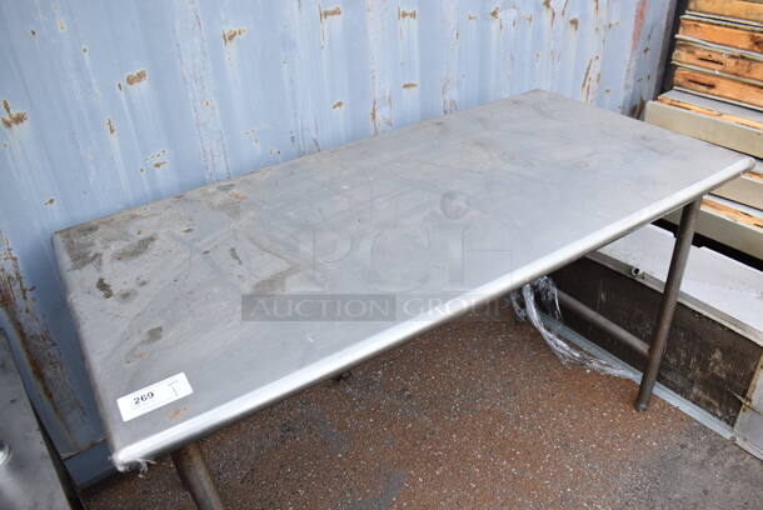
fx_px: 573
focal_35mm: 27
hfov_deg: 67.3
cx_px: 382
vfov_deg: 48.0
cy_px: 255
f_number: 5.6
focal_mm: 18
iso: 400
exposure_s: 1/125
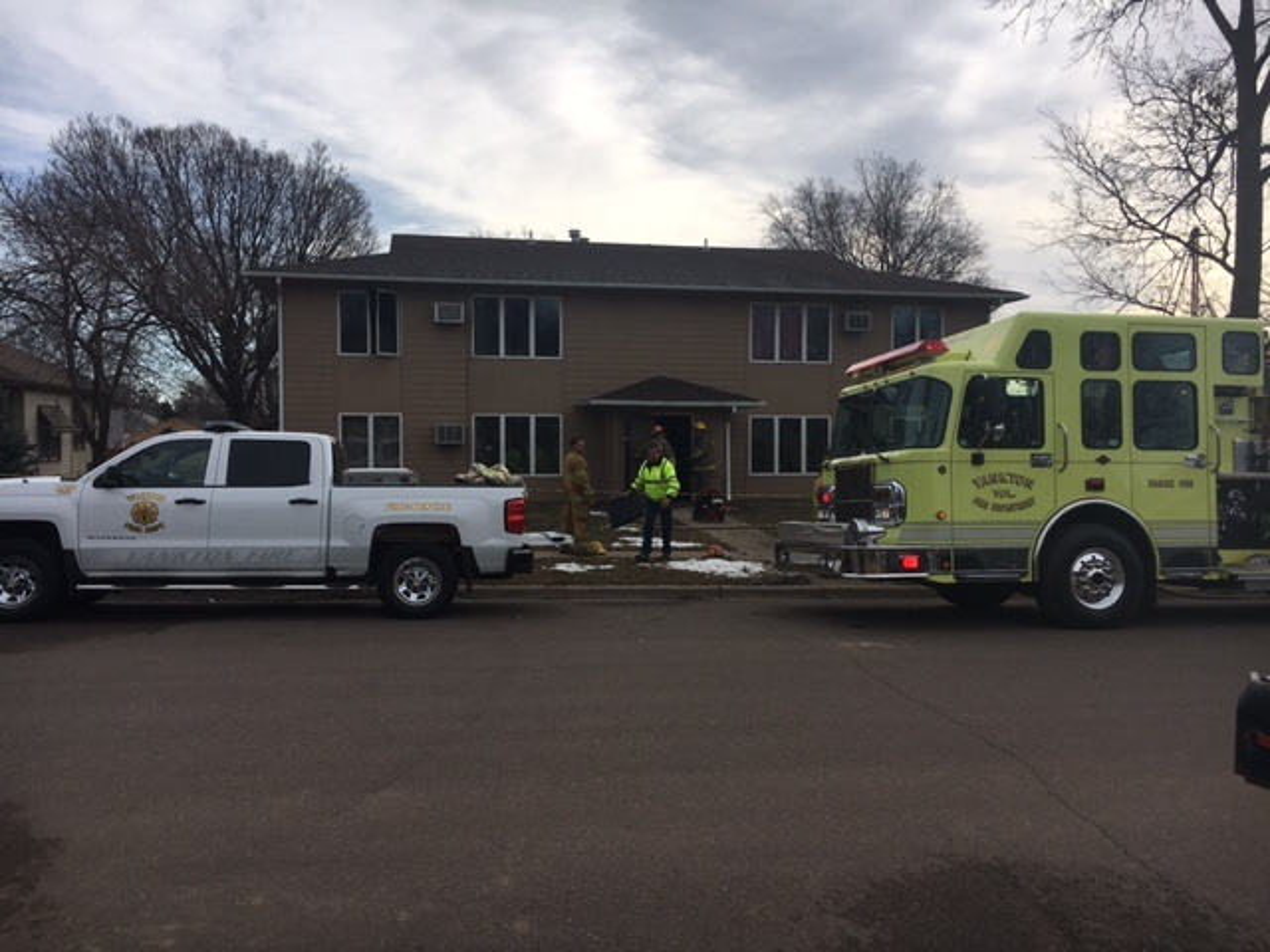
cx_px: 635
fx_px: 1064
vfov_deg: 48.2
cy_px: 476
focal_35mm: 29
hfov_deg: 61.7
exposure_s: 1/2331
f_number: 2.2
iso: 25
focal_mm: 4.15
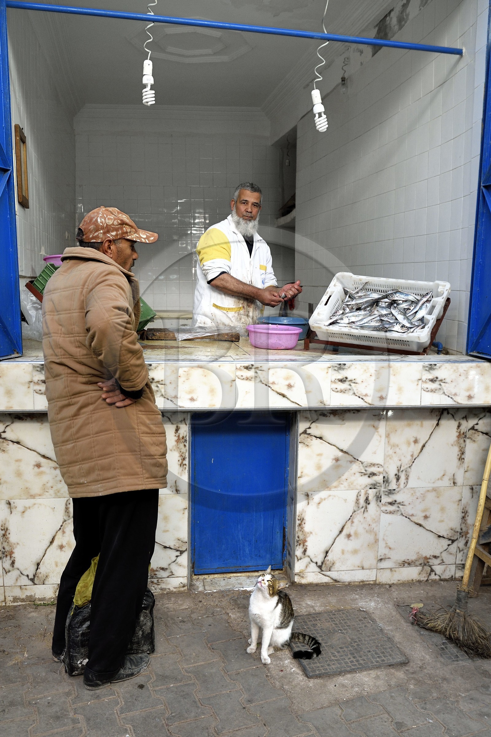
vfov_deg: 63.7
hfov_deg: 45.0
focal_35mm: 29
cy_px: 368
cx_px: 246
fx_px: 593
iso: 800
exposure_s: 1/50
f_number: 5.6
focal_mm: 29
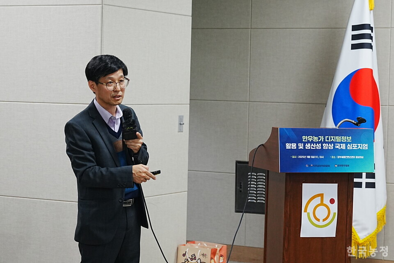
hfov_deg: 19.5
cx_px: 197
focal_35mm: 105
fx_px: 1149
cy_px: 132
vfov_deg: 13.0
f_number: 4
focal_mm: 70
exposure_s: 1/125
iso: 1600
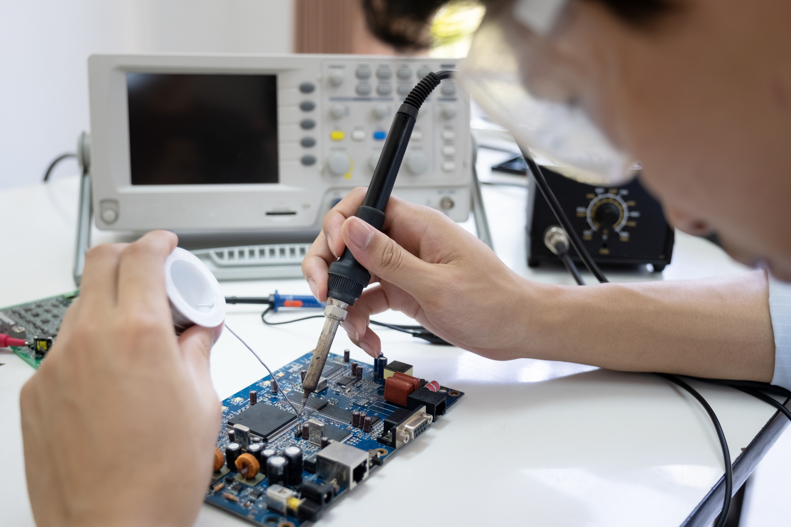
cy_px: 264
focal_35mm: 41
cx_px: 396
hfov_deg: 47.4
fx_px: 901
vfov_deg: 32.6
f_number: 2.8
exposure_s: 1/125
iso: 400
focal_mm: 27.4
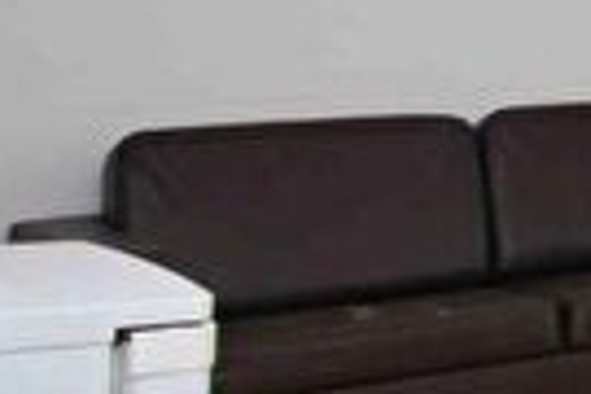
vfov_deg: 15.5
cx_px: 1445
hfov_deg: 14.5
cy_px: -48
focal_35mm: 86
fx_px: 1405
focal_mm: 11
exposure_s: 1/20
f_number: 11
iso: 400
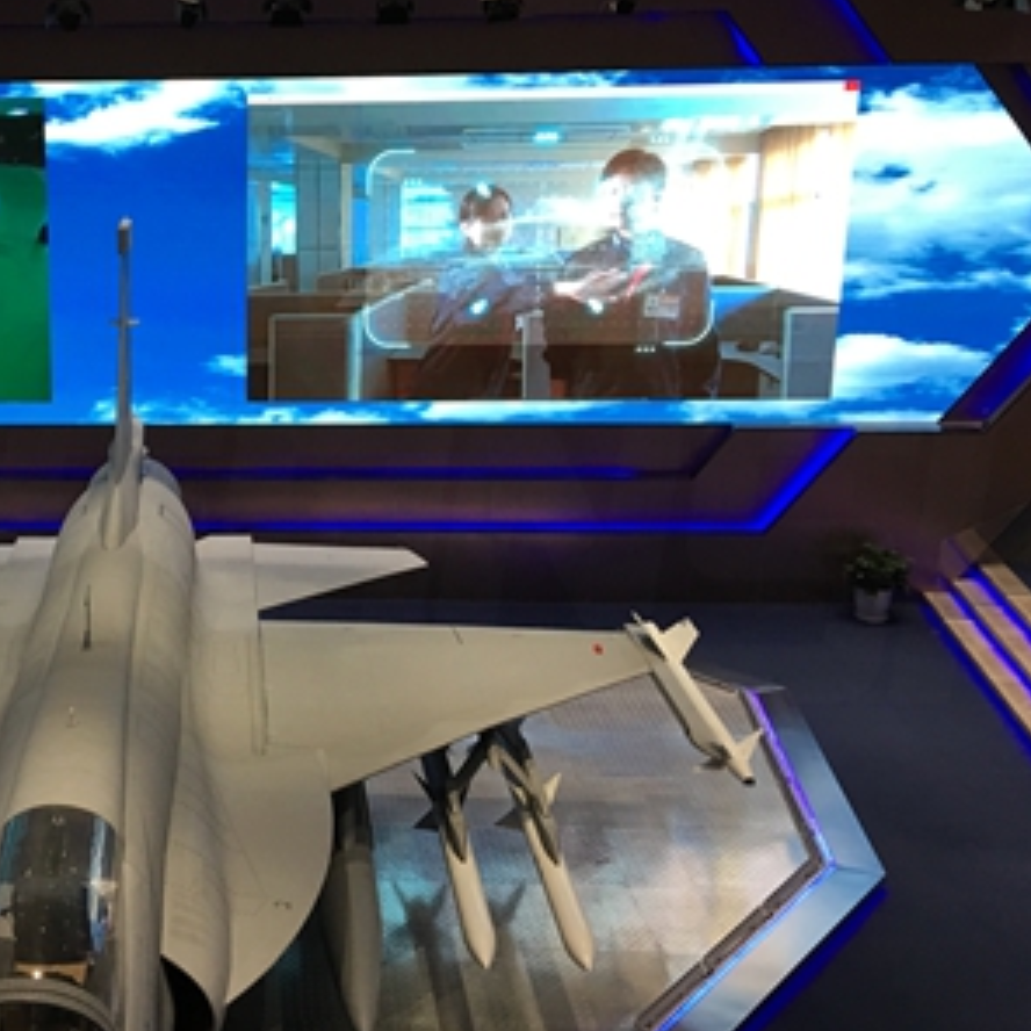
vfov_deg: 32.8
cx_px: 125
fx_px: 1752
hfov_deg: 31.4
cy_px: 484
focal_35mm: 52
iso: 50
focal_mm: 4.15
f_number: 2.2
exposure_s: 1/33
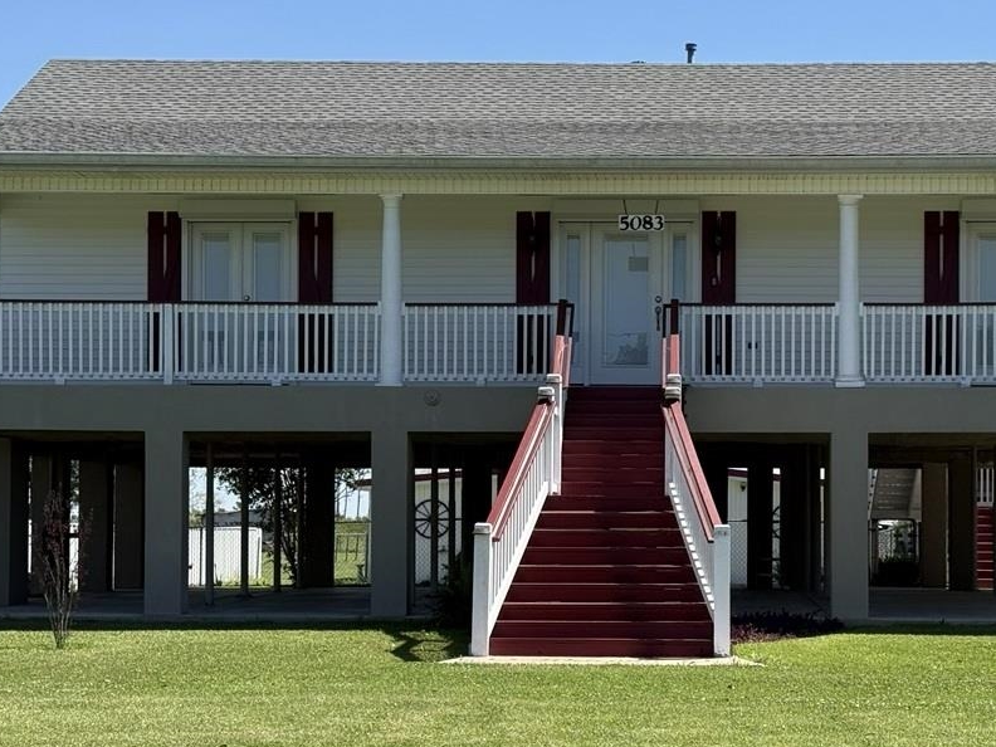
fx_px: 2302
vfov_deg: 18.4
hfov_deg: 24.4
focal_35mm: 80
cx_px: 611
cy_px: 460
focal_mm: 6.76
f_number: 1.78
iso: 80
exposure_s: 1/4098
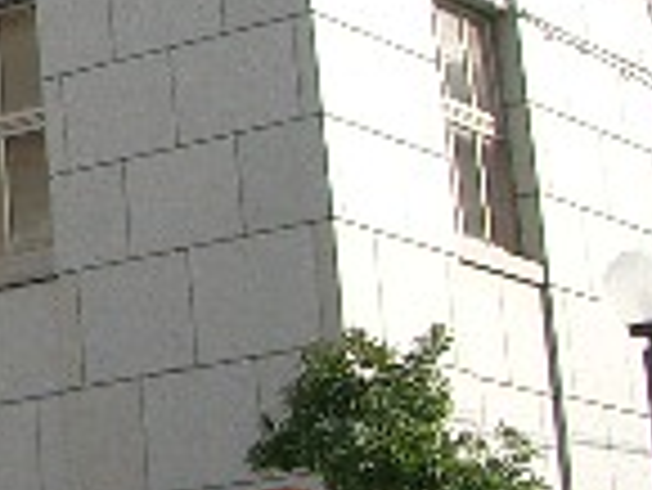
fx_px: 2903
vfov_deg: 9.6
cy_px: 112
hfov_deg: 11.7
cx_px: -598
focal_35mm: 154
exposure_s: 1/320
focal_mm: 5.8
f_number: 4.3
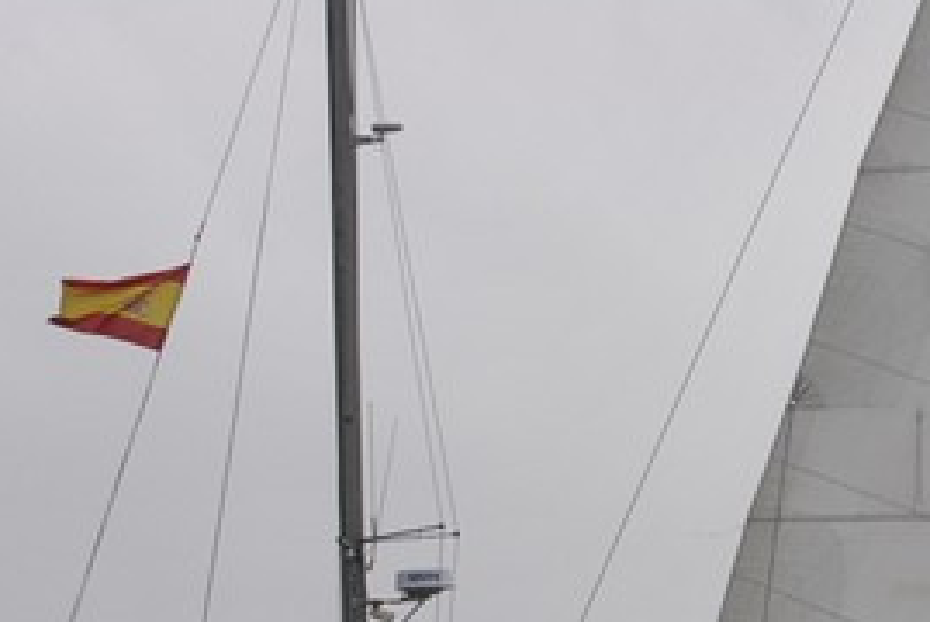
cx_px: 1096
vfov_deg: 5.0
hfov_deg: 7.4
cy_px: 1030
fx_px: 7103
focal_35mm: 275
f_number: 7.1
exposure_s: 1/200
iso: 100
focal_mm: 55
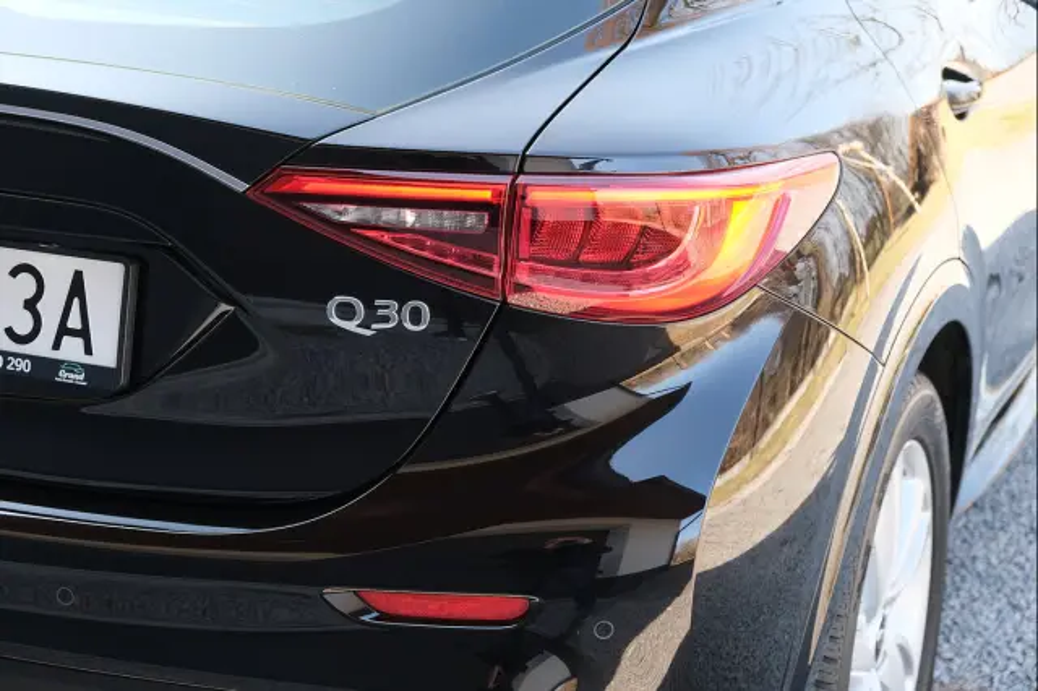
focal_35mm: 69
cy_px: 346
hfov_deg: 29.3
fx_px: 1988
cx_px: 519
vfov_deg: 19.7
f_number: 4
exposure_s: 1/100
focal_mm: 46.3
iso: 320
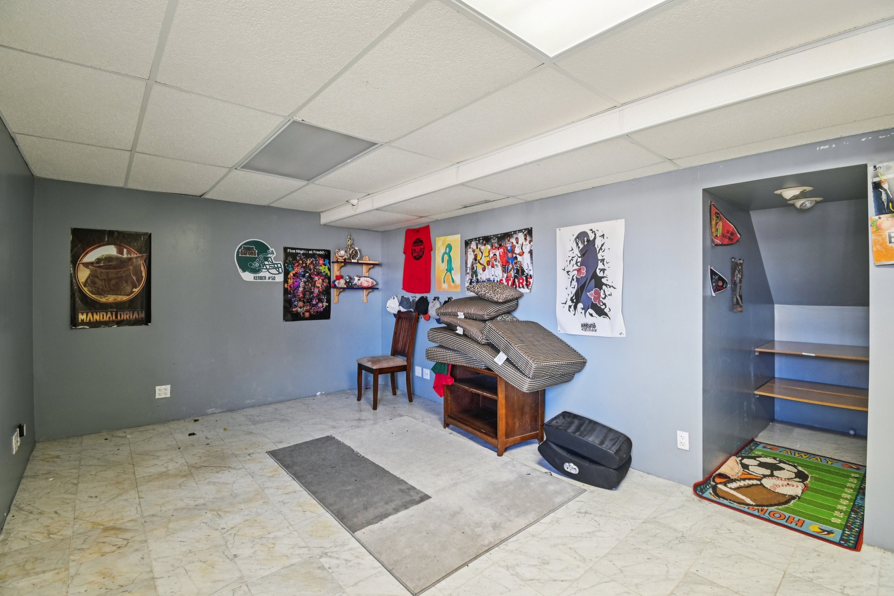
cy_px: 298
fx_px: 372
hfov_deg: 100.4
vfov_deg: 77.3
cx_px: 447
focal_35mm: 15
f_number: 8
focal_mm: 10
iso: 400
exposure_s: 1/5
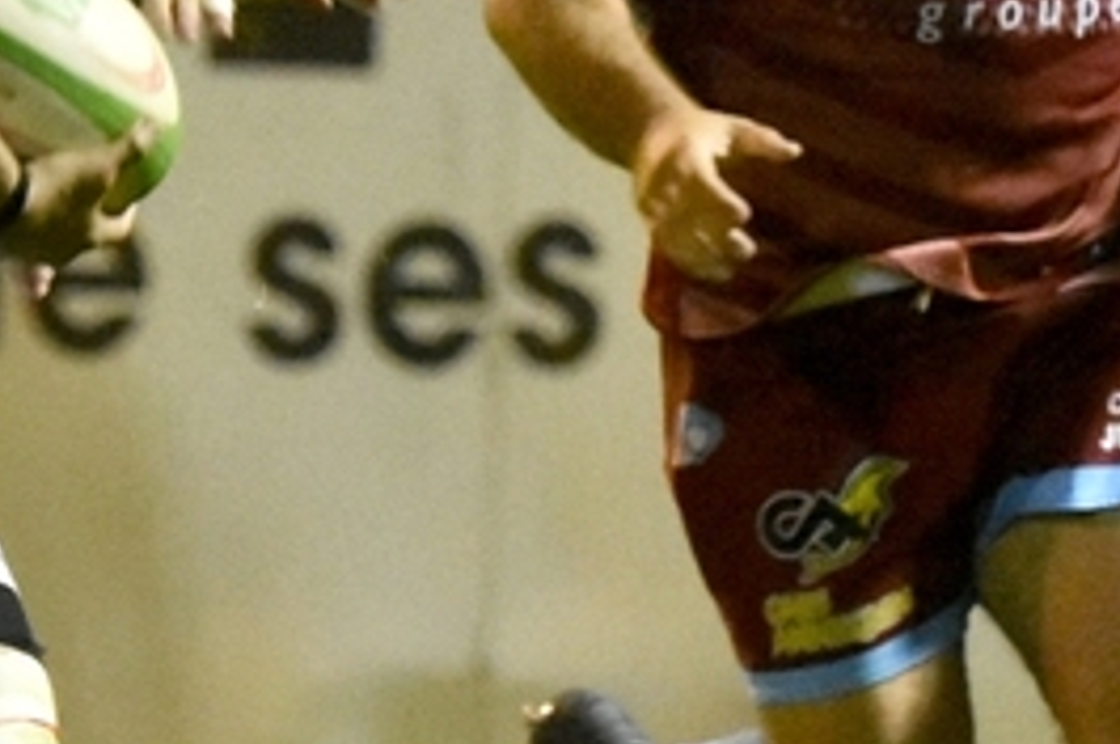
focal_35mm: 1086
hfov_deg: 1.9
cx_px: 173
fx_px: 33745
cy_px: 435
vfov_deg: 1.3
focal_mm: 240
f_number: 5.3
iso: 6400
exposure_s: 1/500
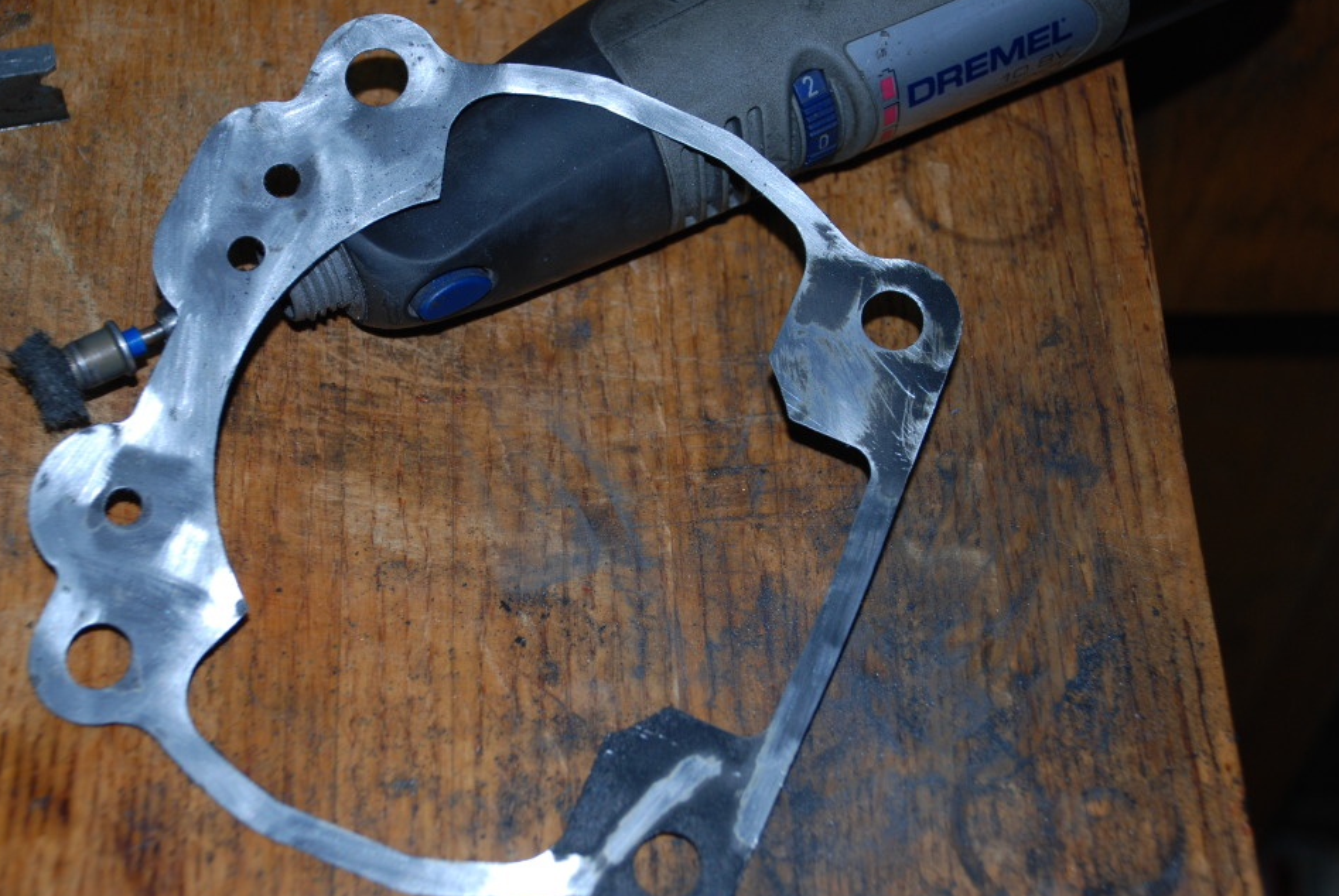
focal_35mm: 81
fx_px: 3016
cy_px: 470
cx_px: 644
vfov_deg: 16.9
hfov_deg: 25.0
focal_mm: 50
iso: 200
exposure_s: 1/60
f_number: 5
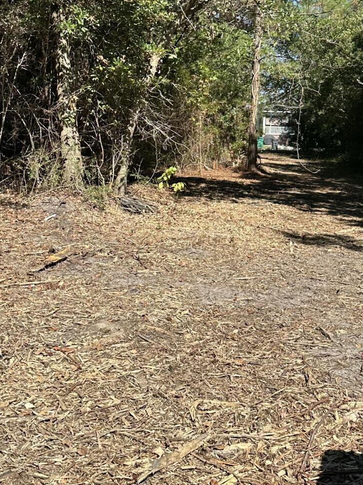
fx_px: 685
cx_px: 192
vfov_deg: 38.4
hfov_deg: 29.7
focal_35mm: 49
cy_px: 151
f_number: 1.78
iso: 80
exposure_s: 1/2353
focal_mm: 6.86
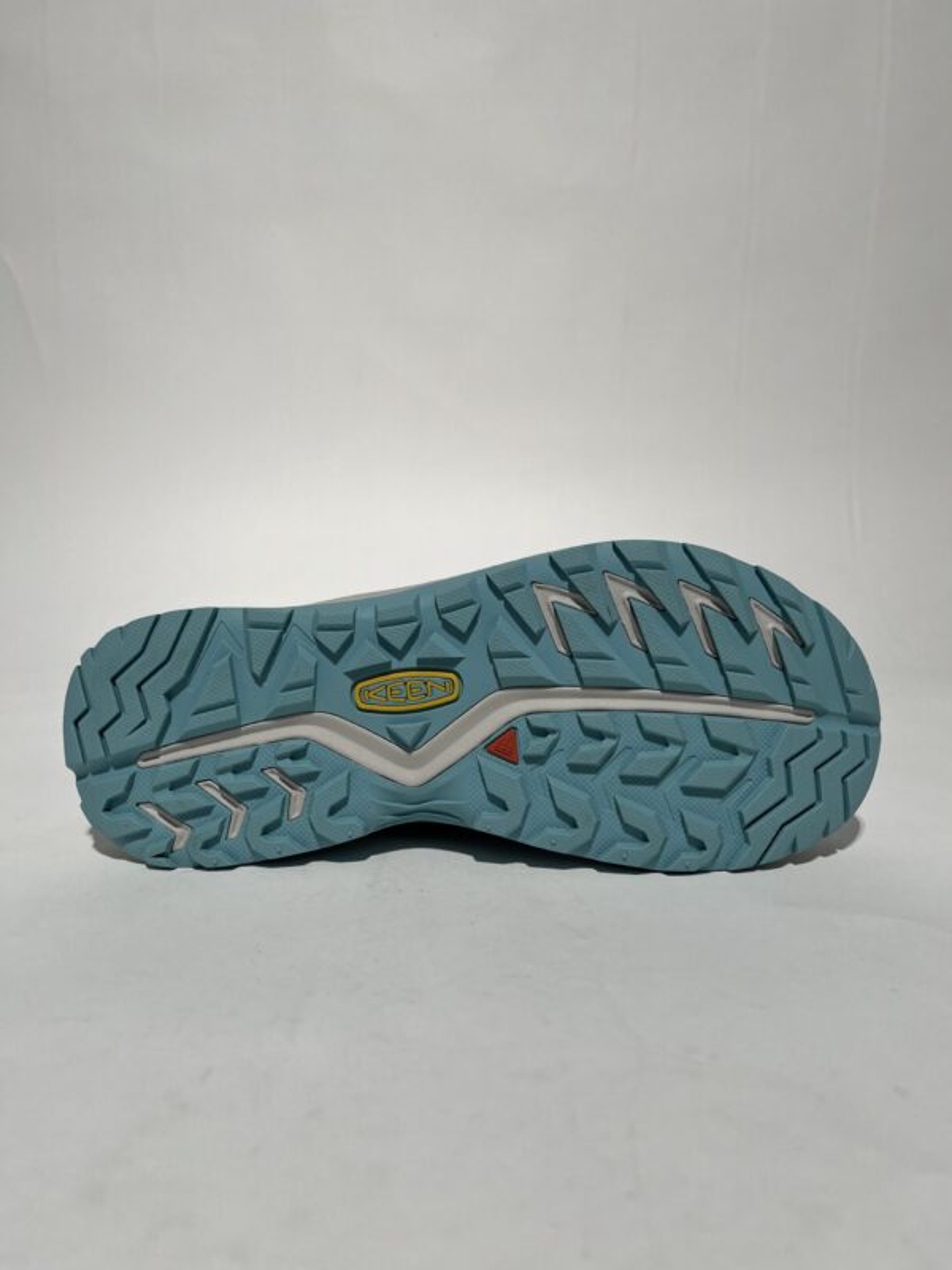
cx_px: 476
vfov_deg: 67.3
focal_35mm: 26
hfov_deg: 53.1
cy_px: 635
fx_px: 953
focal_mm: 5.1
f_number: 1.6
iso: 50
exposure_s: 1/723
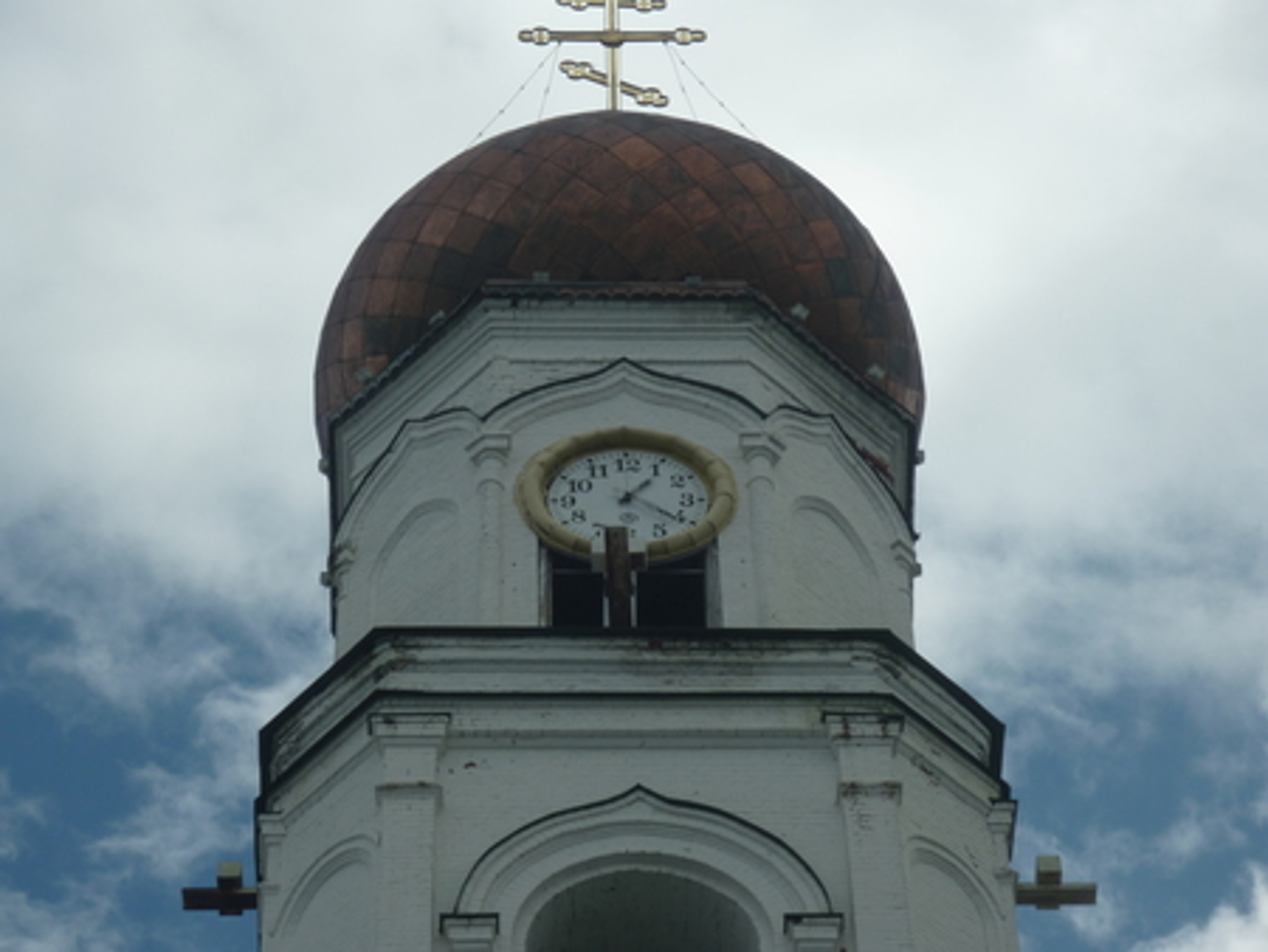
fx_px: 4838
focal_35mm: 132
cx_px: 634
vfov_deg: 11.2
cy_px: 476
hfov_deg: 14.9
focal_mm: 22
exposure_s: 1/640
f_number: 5.9
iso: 80
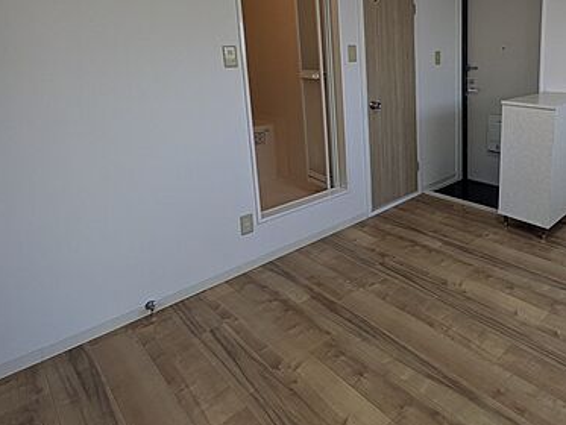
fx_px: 393
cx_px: 429
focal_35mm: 24
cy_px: 120
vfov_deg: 54.8
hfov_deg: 66.8
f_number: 2.2
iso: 55
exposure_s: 1/120
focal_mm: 1.83
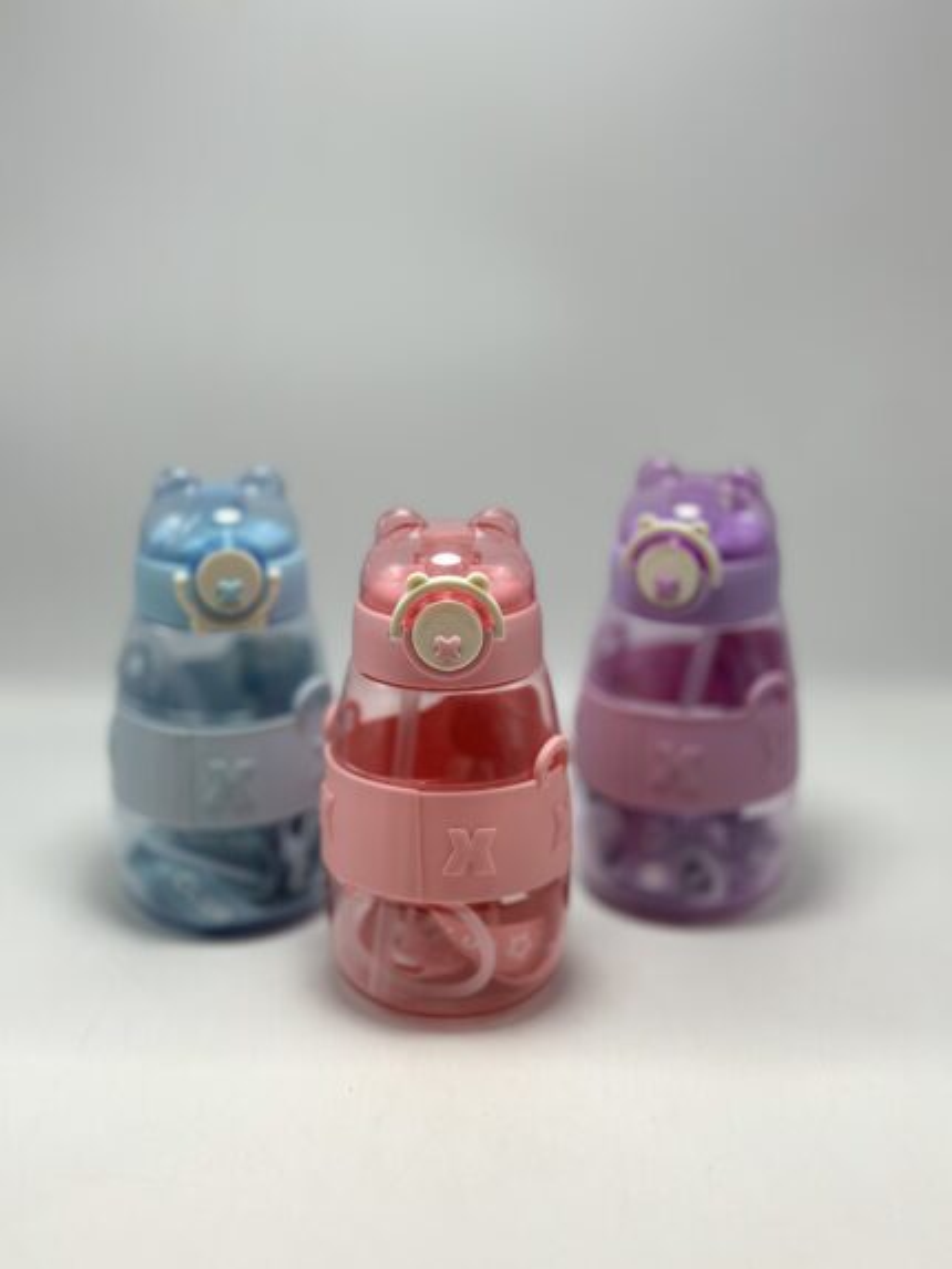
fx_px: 1759
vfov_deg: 39.6
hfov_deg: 30.3
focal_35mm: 48
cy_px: 634
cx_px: 476
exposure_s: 1/414
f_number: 1.78
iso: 80
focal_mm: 6.86
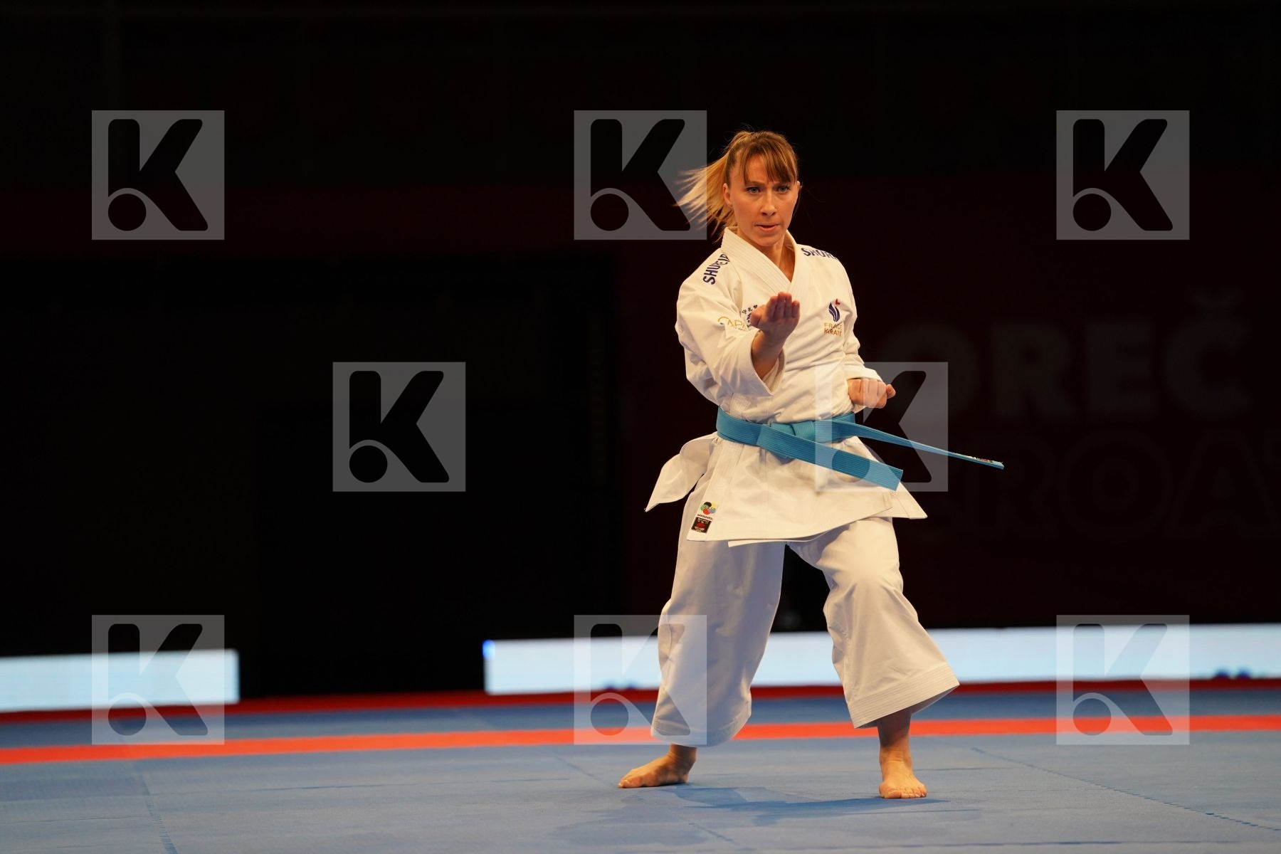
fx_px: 6333
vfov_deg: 7.7
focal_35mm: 178
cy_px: 427
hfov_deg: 11.5
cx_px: 640
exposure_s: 1/500
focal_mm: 178
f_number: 2.8
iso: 1000
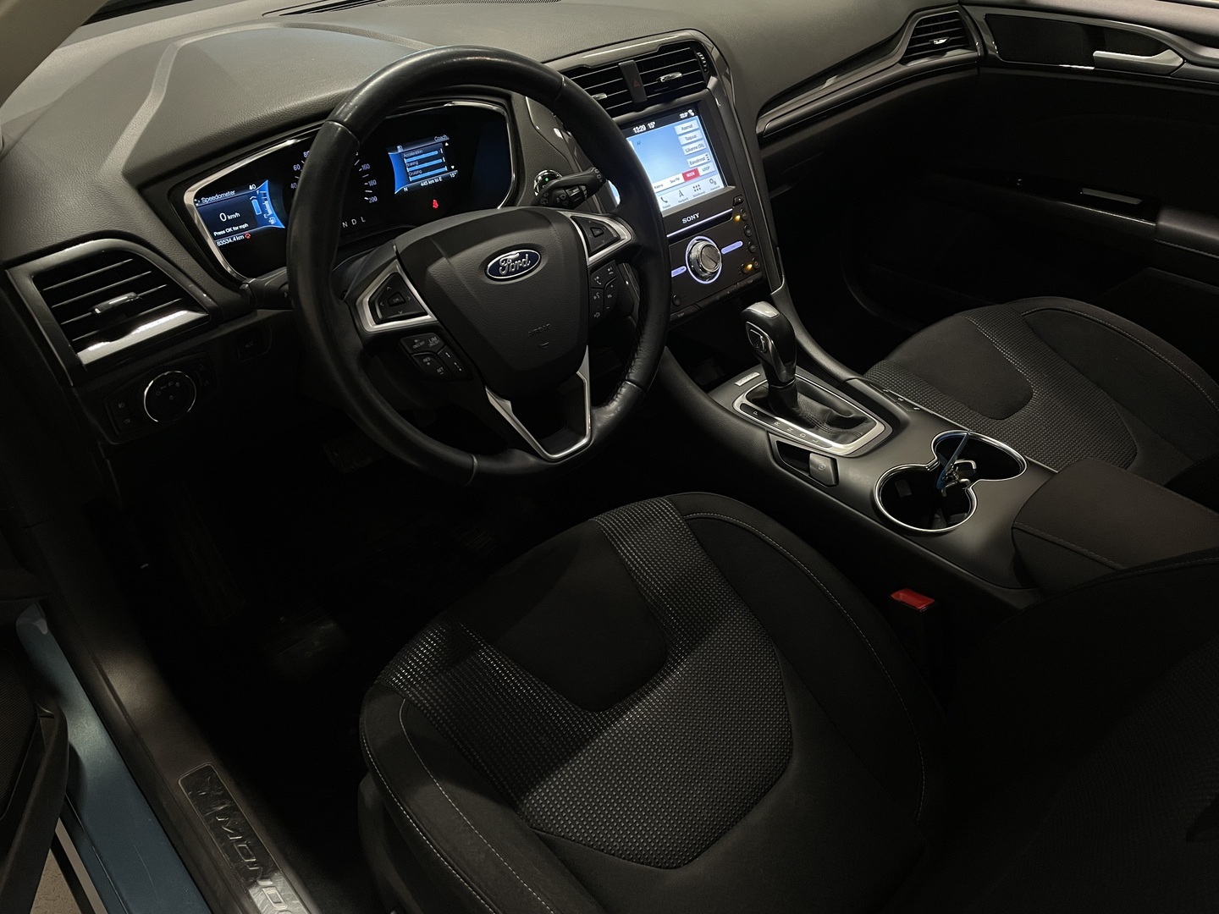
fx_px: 916
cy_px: 457
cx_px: 610
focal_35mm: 26
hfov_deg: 67.3
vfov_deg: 53.1
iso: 250
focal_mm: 4.2
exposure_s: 1/60
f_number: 1.6
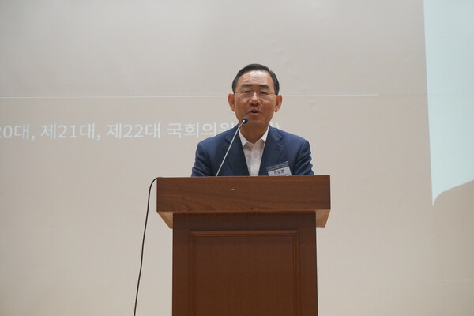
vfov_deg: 18.2
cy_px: 158
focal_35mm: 75
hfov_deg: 27.0
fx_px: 987
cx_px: 237
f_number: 5.6
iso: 6400
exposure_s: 1/125
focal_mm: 50
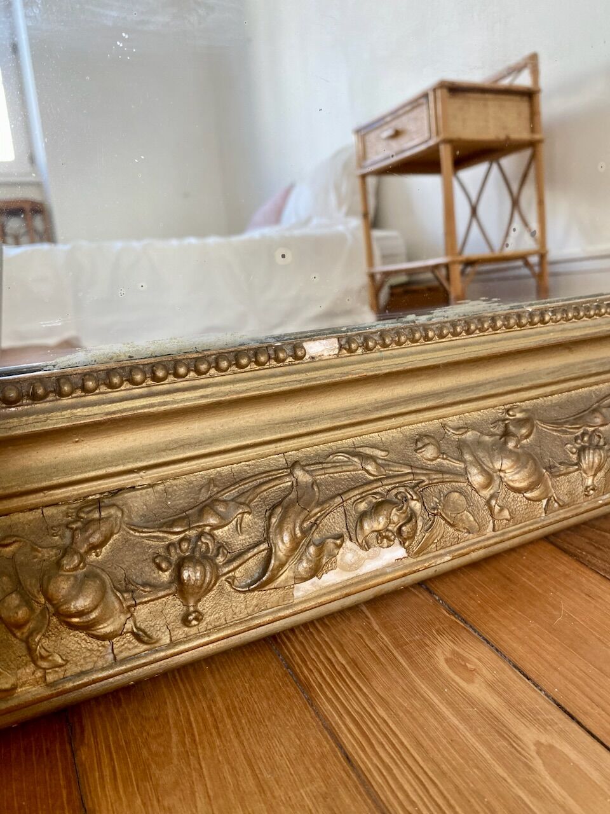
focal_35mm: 26
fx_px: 611
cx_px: 305
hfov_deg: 53.1
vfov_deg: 67.3
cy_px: 407
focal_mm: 4.25
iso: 125
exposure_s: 1/100
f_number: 1.8
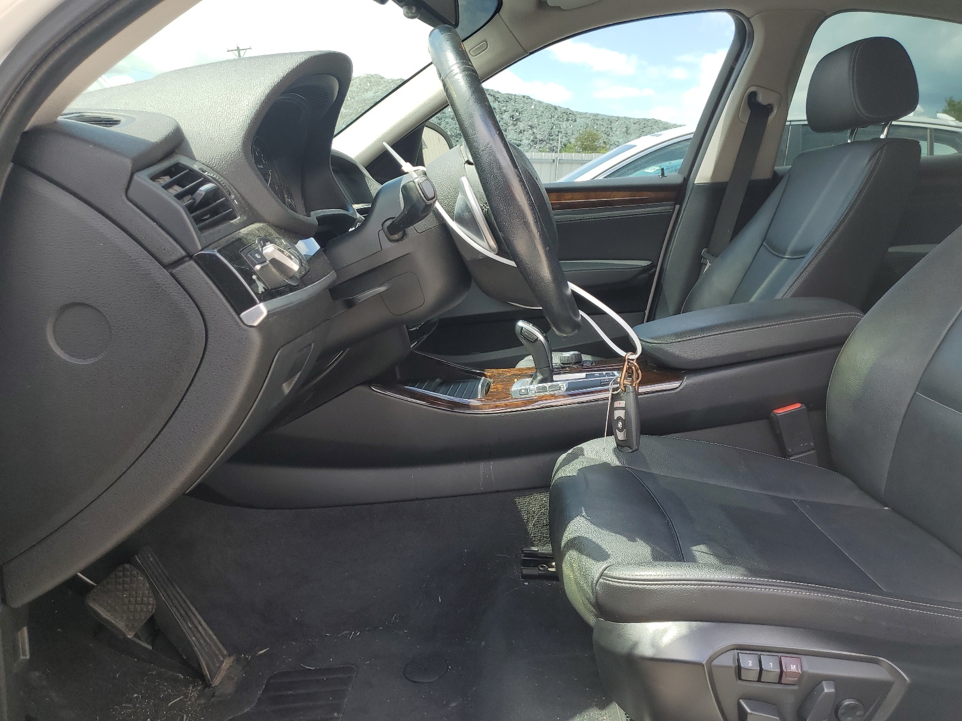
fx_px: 723
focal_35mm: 26
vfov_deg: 53.1
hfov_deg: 67.3
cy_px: 360
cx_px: 481
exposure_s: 1/455
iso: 50
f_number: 1.5
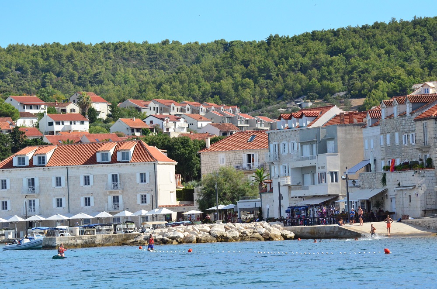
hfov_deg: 11.3
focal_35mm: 183
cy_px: 144
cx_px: 218
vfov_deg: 7.5
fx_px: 2216
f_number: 5.6
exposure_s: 1/8000
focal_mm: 122
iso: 1600
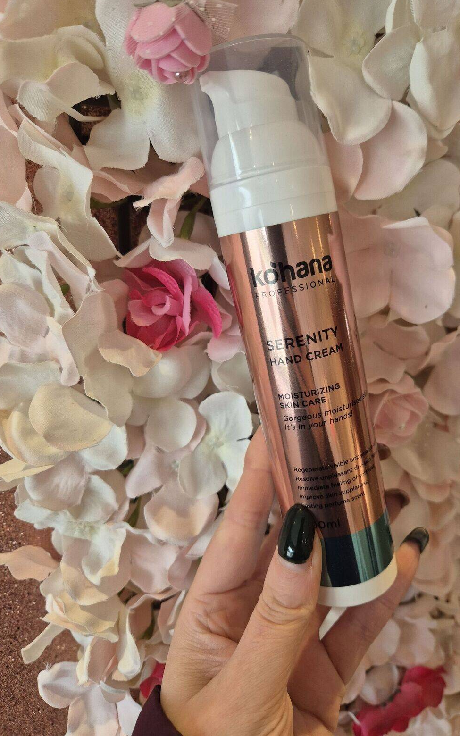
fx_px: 501
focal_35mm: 25
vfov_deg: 72.5
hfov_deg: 49.0
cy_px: 366
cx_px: 271
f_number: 1.8
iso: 160
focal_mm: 5.4
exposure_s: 1/100
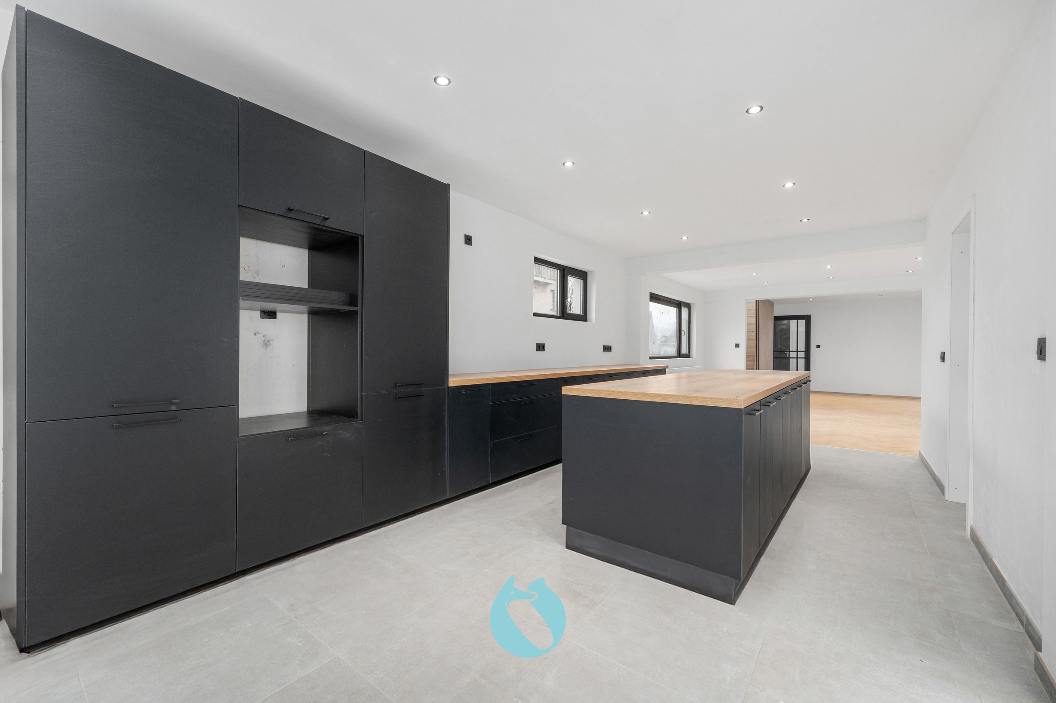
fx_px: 411
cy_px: 352
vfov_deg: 81.2
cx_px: 528
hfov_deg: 104.3
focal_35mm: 14
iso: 250
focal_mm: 14
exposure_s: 1/250
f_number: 11
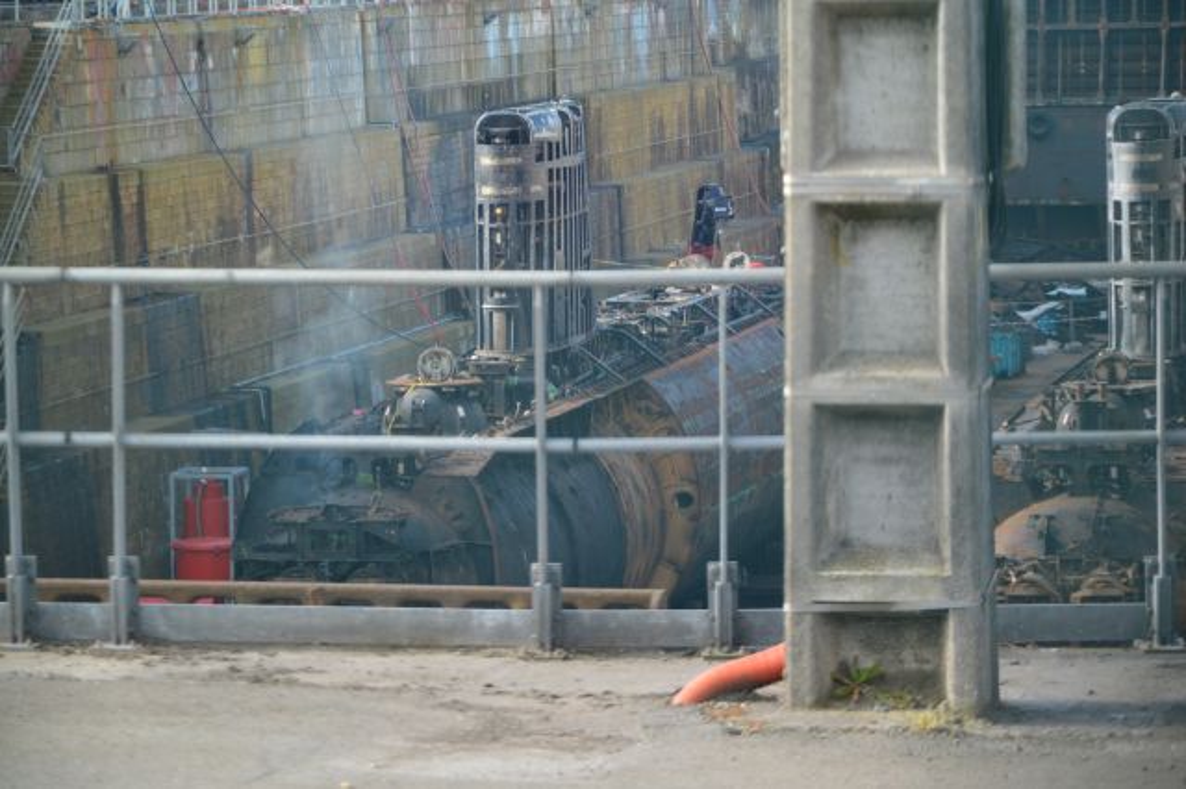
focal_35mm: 158
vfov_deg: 8.7
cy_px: 394
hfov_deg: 13.0
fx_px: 5186
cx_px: 593
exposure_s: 1/500
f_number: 5.6
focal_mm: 105
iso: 900
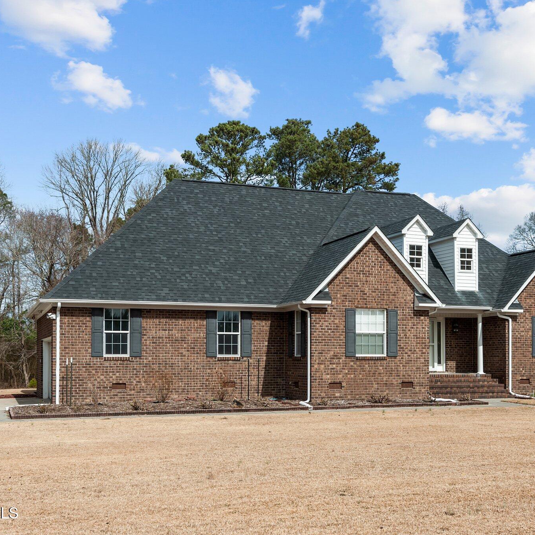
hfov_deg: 37.5
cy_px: 268
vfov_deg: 37.6
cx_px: 308
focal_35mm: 45
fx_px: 787
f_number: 11
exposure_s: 1/500
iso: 400
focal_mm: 35
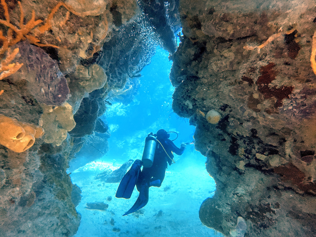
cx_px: 158
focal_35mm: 26
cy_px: 118
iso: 500
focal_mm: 4.2
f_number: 1.6
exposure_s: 1/41
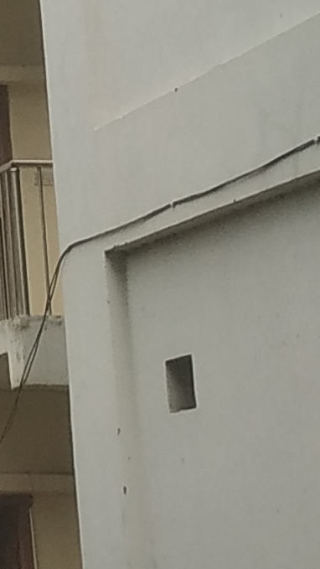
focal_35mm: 154
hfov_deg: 6.4
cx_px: -944
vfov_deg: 13.8
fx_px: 2323
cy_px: 69
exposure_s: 1/1243
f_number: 1.9
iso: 200
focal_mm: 3.94
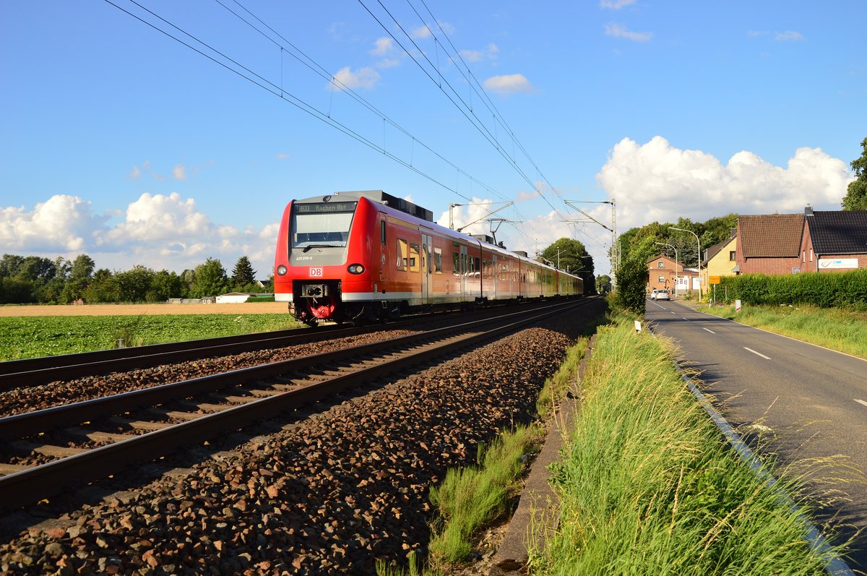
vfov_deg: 36.8
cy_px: 288
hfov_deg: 53.2
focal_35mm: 36
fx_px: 866
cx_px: 434
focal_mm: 24
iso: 200
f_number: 8
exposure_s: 1/500
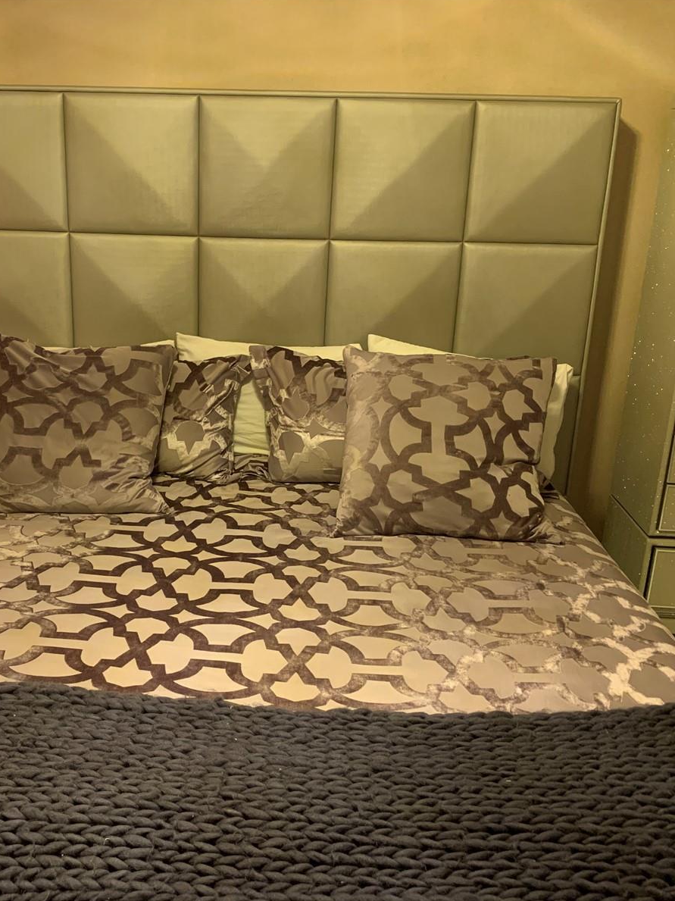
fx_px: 910
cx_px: 239
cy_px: 451
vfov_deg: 52.6
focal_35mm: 35
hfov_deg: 40.3
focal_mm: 4.25
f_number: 1.8
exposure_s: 1/40
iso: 320
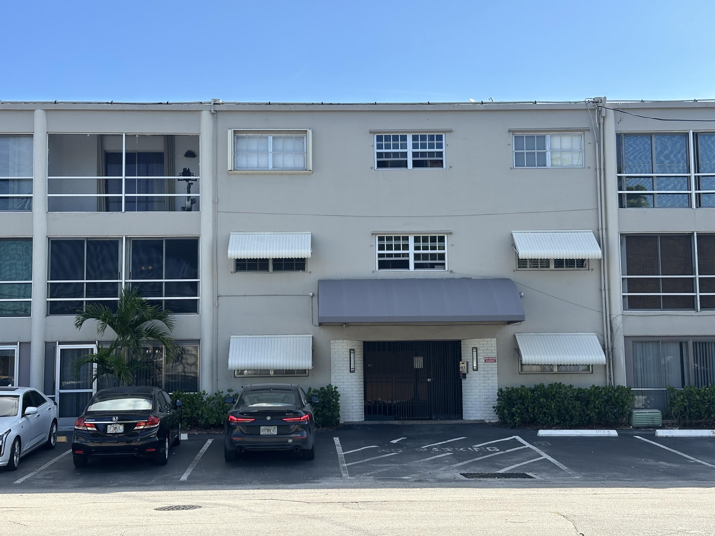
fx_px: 991
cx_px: 358
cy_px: 268
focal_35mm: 48
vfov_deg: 30.3
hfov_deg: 39.7
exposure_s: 1/1613
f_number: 1.78
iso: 64
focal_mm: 6.86
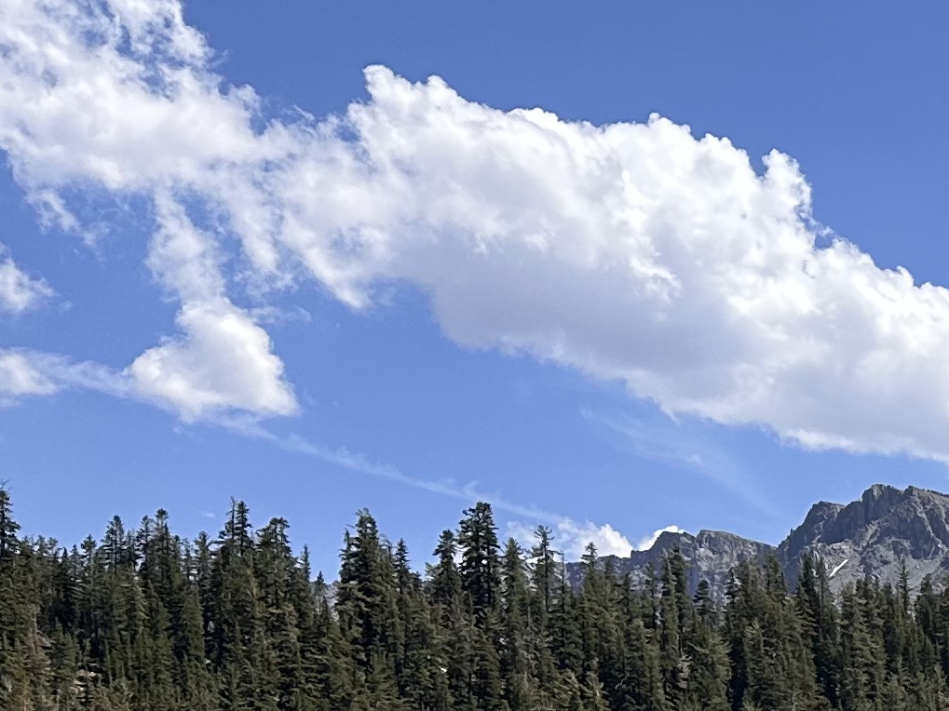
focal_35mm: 95
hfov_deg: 17.1
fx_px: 2604
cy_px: 896
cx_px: 1688
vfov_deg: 14.9
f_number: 1.78
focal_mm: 6.86
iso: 80
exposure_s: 1/4016
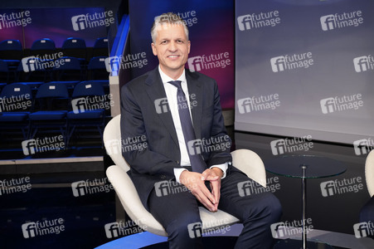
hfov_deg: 54.5
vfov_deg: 37.8
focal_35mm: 35
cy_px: 124
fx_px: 363
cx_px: 187
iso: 2000
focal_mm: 35
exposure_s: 1/125
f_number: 5.6
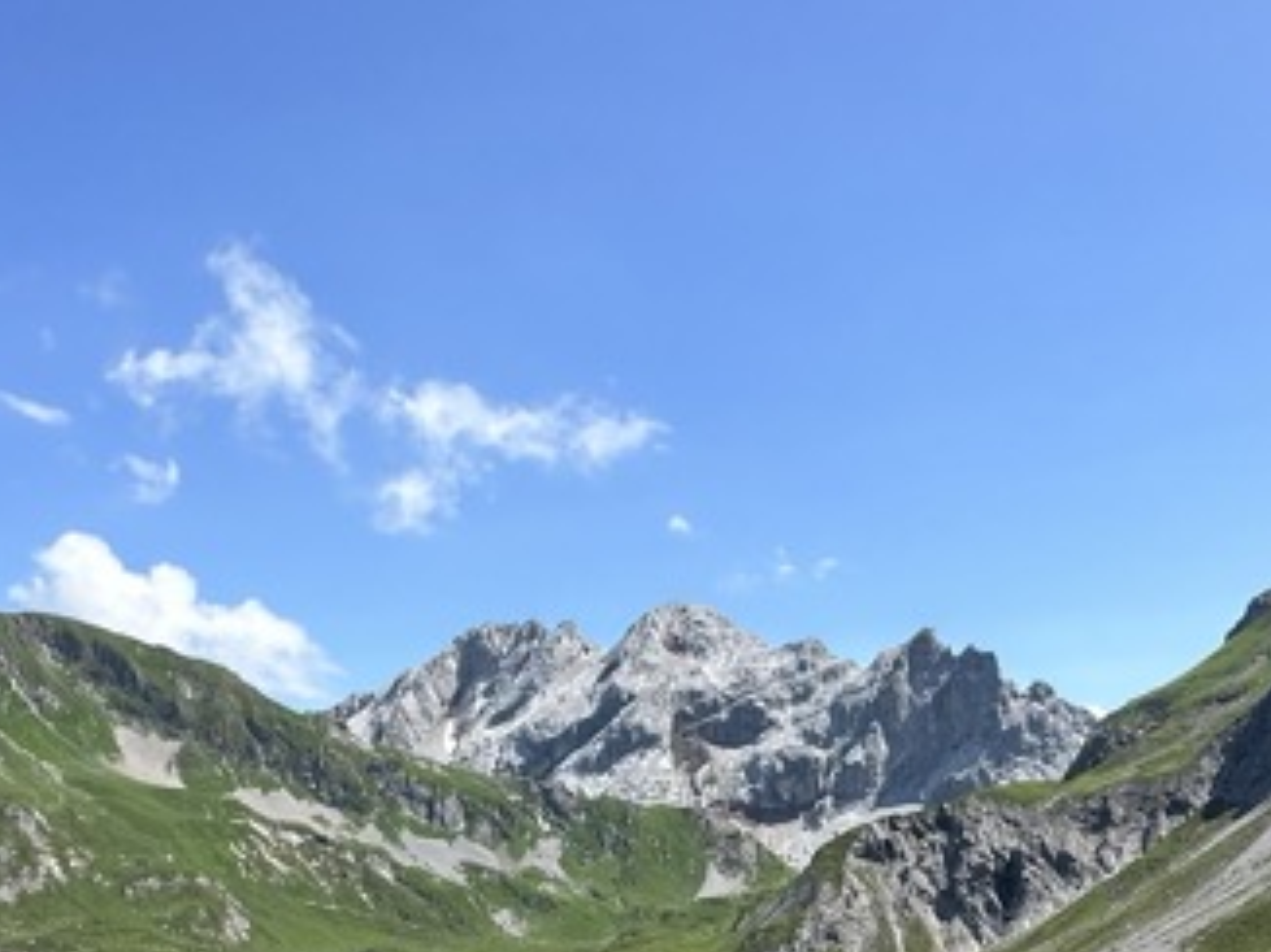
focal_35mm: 44
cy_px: 979
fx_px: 1614
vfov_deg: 30.3
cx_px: 655
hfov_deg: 43.0
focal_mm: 2.22
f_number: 2.2
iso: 40
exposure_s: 1/1642
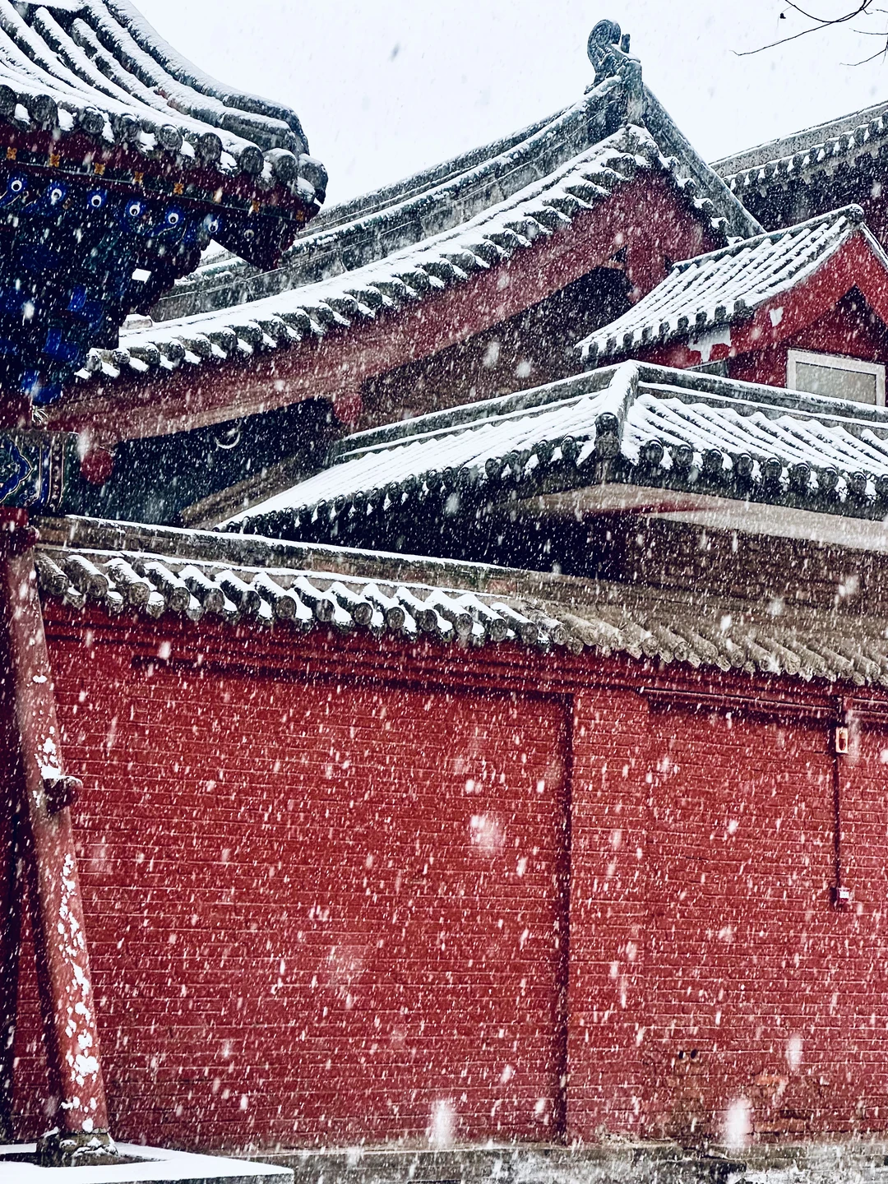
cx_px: 444
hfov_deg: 19.1
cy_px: 592
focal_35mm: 77
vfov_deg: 25.3
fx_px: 2634
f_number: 2.8
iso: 100
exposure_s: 1/99
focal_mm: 9
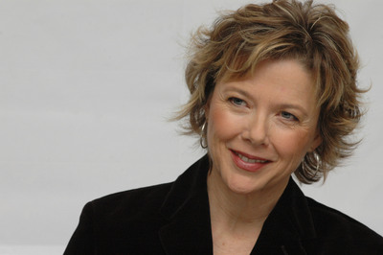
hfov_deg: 10.2
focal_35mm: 202
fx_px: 2153
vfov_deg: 6.8
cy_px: 128
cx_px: 192
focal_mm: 135
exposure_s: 1/1250
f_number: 9
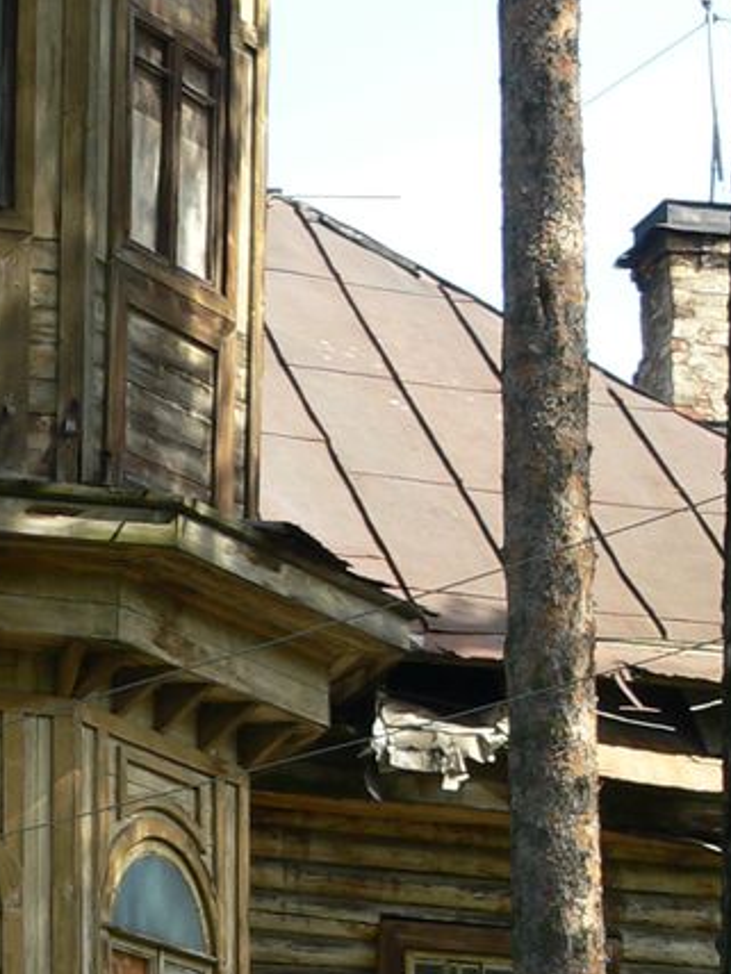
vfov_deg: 10.5
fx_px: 5265
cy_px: 873
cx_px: -282
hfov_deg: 7.8
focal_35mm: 187
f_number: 3.7
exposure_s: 1/125
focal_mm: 9.9
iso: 80
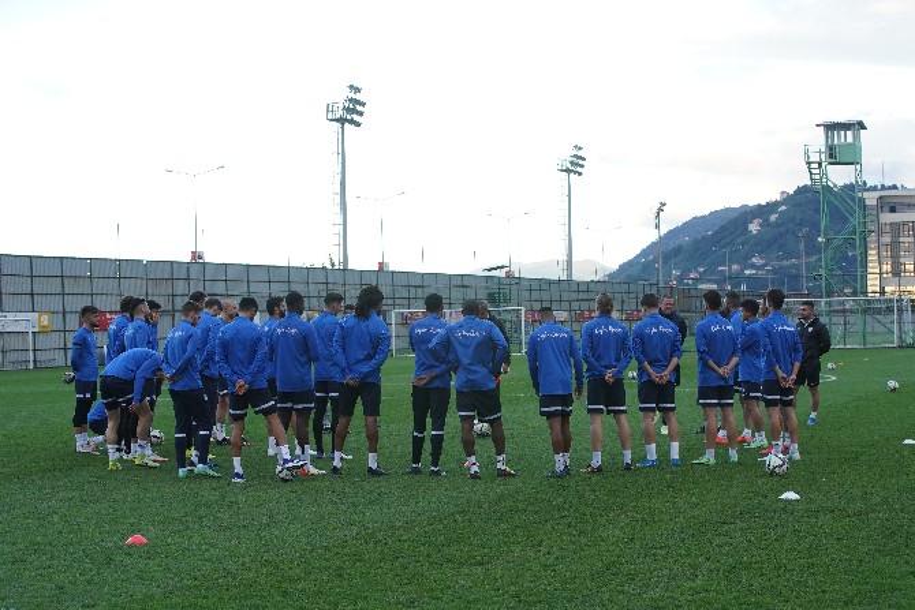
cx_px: 458
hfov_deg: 27.0
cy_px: 305
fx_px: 1907
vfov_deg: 18.2
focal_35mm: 75
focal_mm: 75
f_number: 8
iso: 2000
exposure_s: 1/400
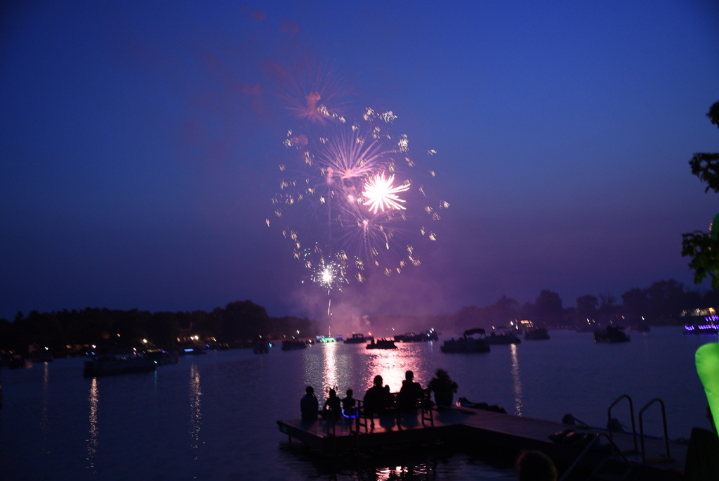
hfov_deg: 54.4
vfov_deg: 37.9
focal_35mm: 35
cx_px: 360
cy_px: 240
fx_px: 699
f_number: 4
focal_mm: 35
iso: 1250
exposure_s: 1/3
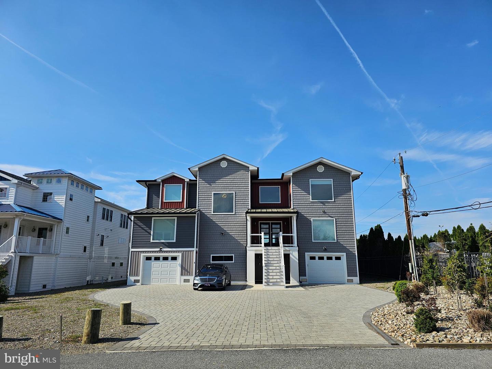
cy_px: 184
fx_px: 327
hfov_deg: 73.9
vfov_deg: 58.9
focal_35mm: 23
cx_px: 246
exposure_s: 1/1468
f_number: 1.7
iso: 16
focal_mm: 6.3
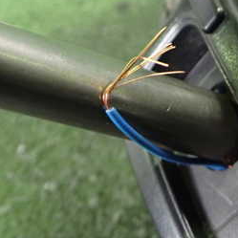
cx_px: 148
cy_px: 64
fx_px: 498
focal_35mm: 64
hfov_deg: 26.8
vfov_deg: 26.6
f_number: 2.3
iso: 800
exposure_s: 1/25
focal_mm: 5.4
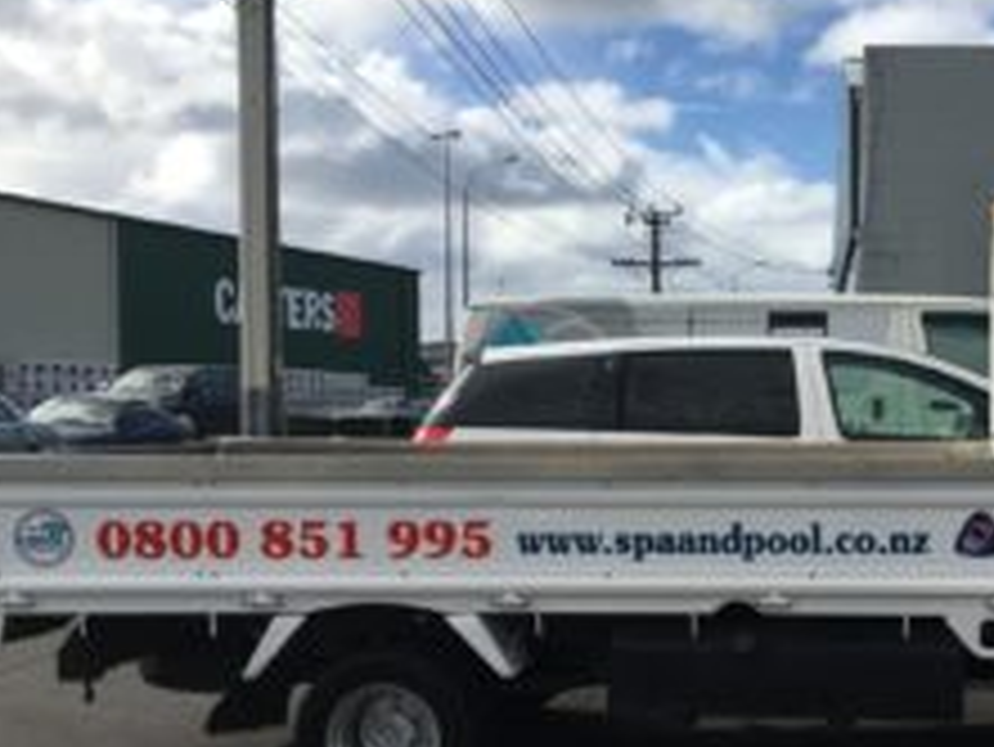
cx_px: 805
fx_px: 1408
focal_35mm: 49
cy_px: 493
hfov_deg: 37.4
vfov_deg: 29.5
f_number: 2.2
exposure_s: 1/2262
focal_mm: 4.15
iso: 25
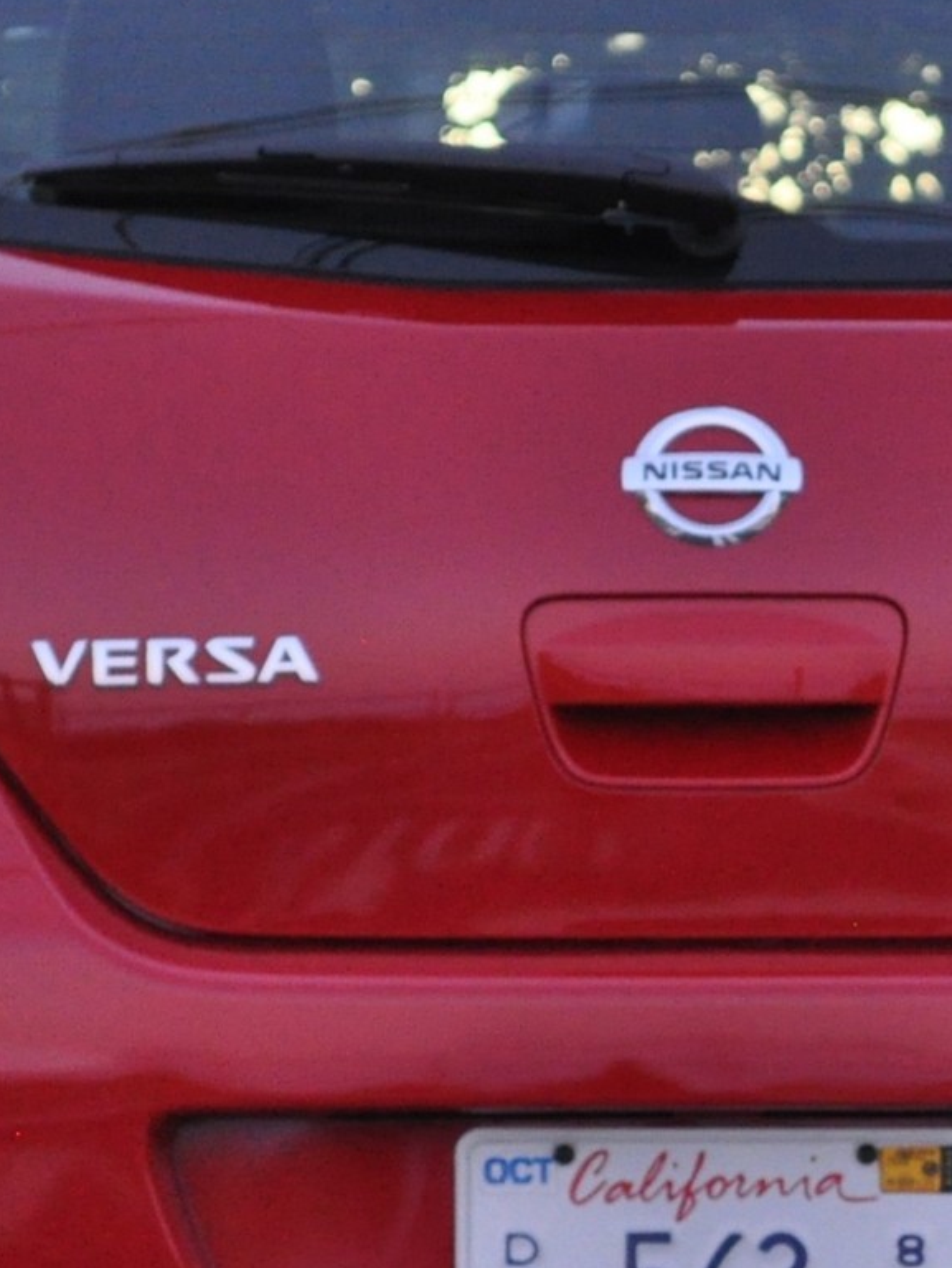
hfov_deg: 5.8
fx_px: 9442
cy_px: 744
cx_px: 812
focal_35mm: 258
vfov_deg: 7.7
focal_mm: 55
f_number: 5.6
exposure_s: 1/30
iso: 1600
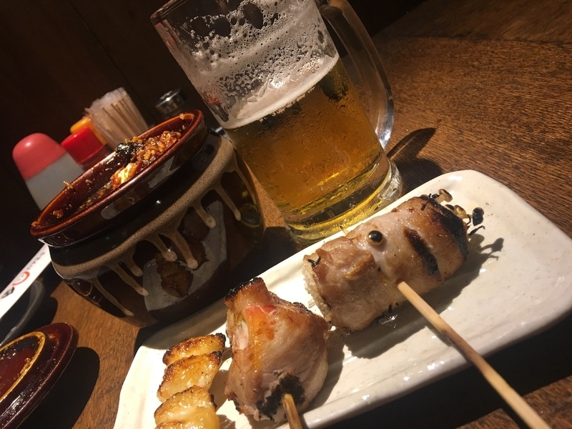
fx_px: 479
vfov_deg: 48.2
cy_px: 214
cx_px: 286
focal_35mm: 29
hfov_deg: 61.7
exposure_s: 1/15
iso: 32
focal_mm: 4.15
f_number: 2.2
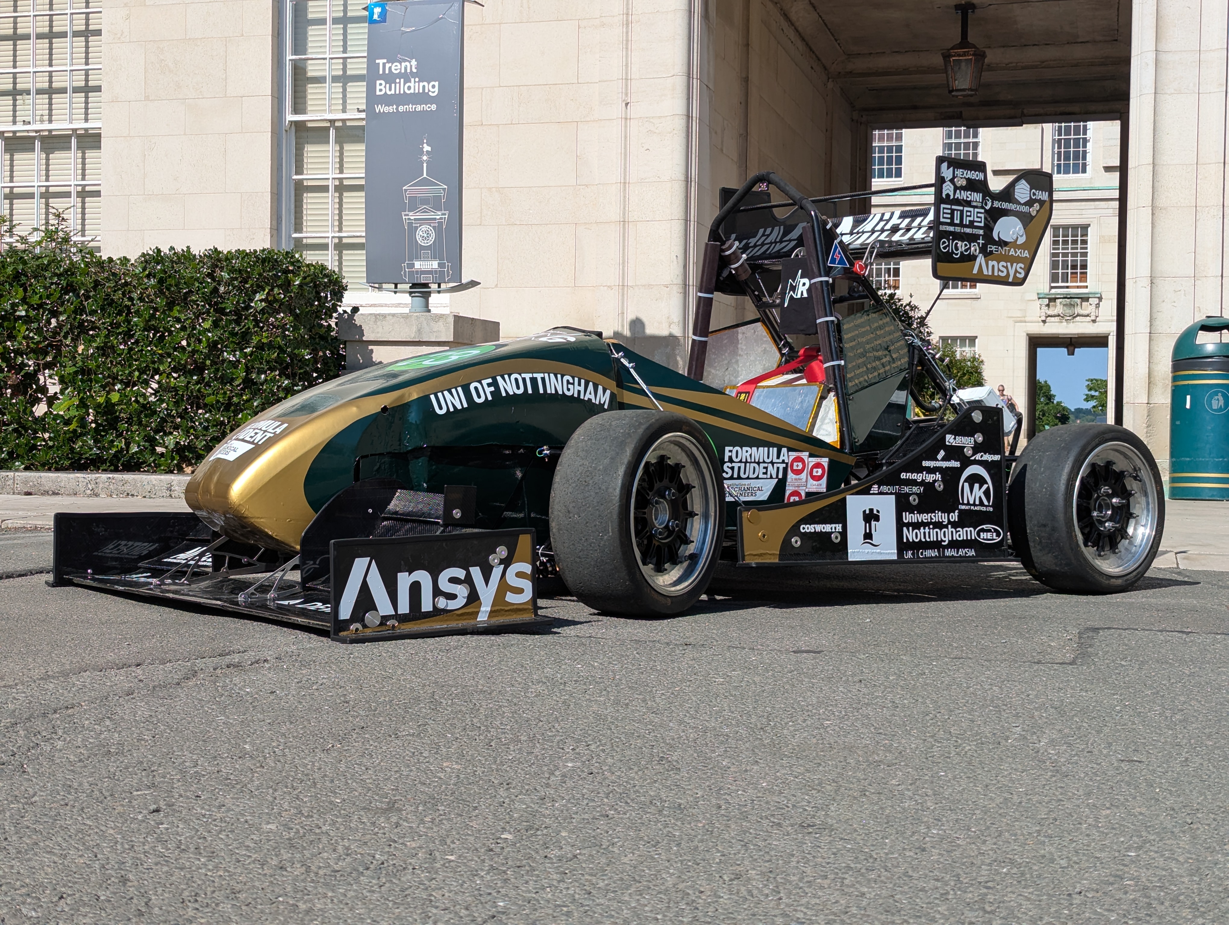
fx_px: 1707
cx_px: 614
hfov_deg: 39.6
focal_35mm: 48
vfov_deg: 30.3
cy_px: 462
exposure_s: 1/2618
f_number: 1.85
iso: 43
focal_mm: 6.81
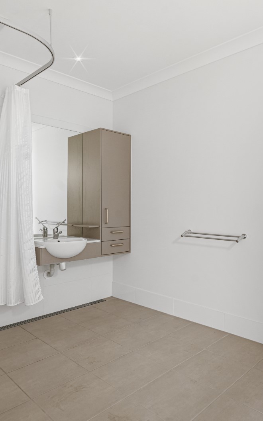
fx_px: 287
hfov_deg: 49.0
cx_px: 157
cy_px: 209
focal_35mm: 25
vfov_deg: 72.6
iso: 800
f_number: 7.1
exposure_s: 1/2
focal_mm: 16
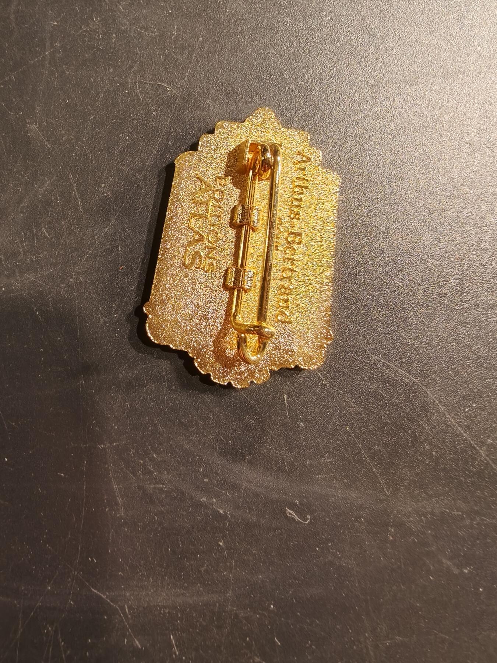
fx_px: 440
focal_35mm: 23
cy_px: 332
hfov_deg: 58.9
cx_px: 248
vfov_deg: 73.9
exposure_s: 1/50
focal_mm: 2.32
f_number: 2
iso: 125
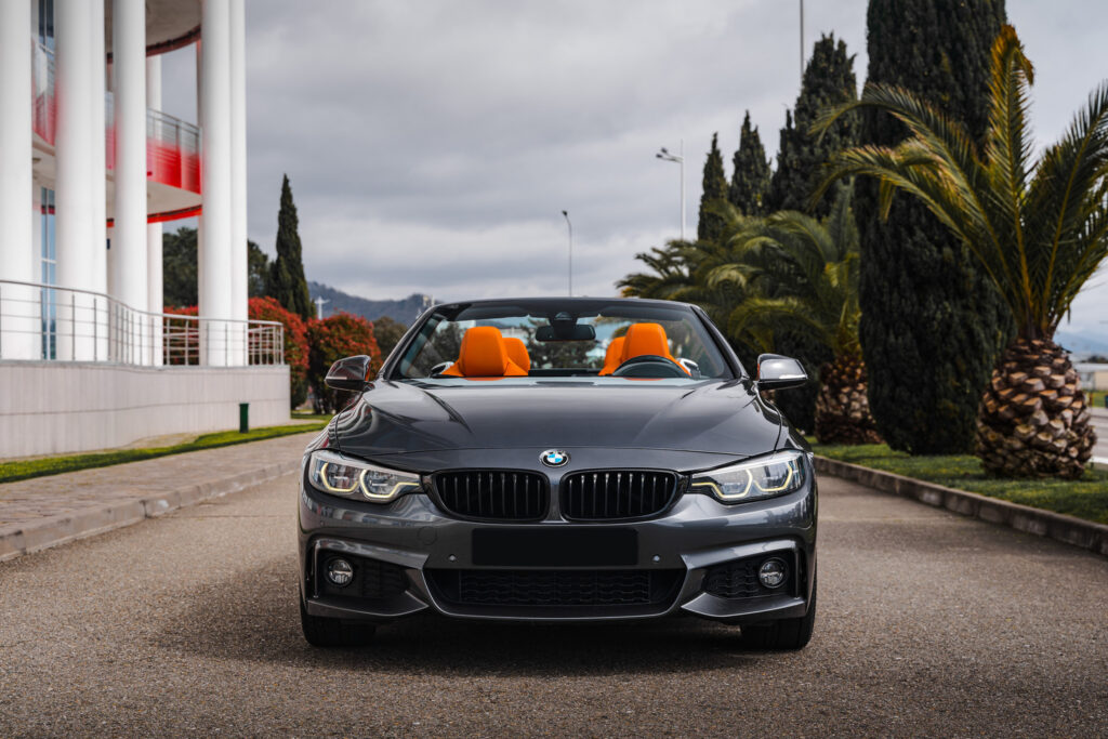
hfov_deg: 36.9
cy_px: 370
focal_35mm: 54
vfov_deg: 25.1
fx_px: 1662
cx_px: 554
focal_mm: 54
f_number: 5
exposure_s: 1/200
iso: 100
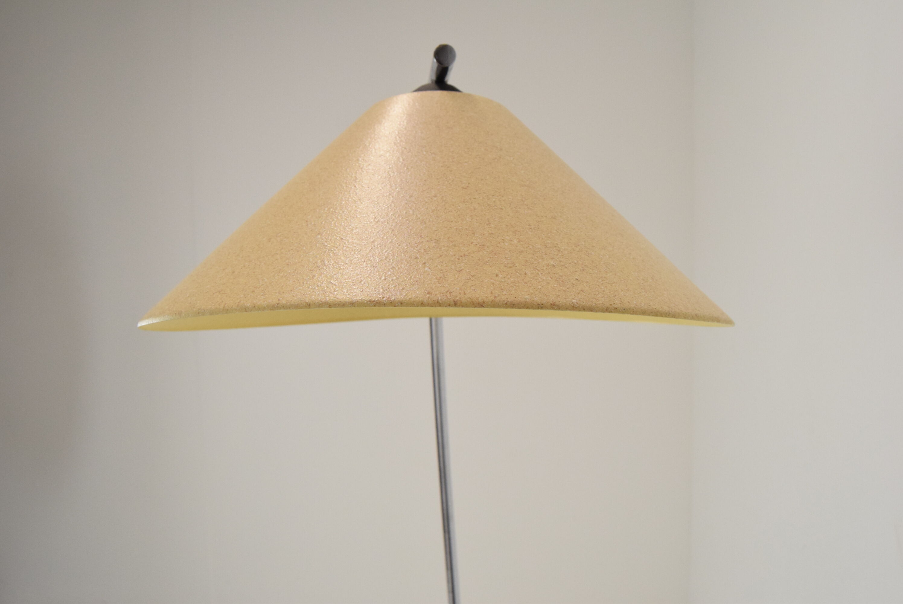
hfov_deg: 64.5
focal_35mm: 28
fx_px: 715
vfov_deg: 45.7
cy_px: 302
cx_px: 452
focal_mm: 19
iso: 1600
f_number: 8
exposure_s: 1/250
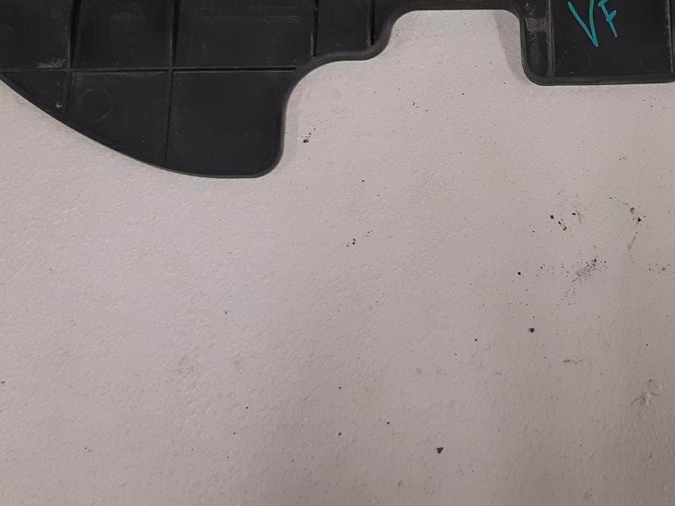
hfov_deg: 34.9
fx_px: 1034
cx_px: 547
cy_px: 106
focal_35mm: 53
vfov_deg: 27.0
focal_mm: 3.93
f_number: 1.7
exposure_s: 1/50
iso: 125
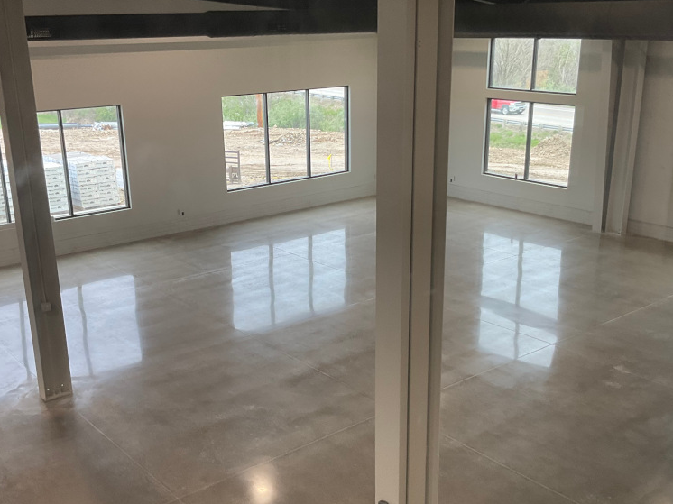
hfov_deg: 44.8
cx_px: 318
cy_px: 287
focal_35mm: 42
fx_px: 816
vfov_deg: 34.3
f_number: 1.8
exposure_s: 1/122
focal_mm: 3
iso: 64
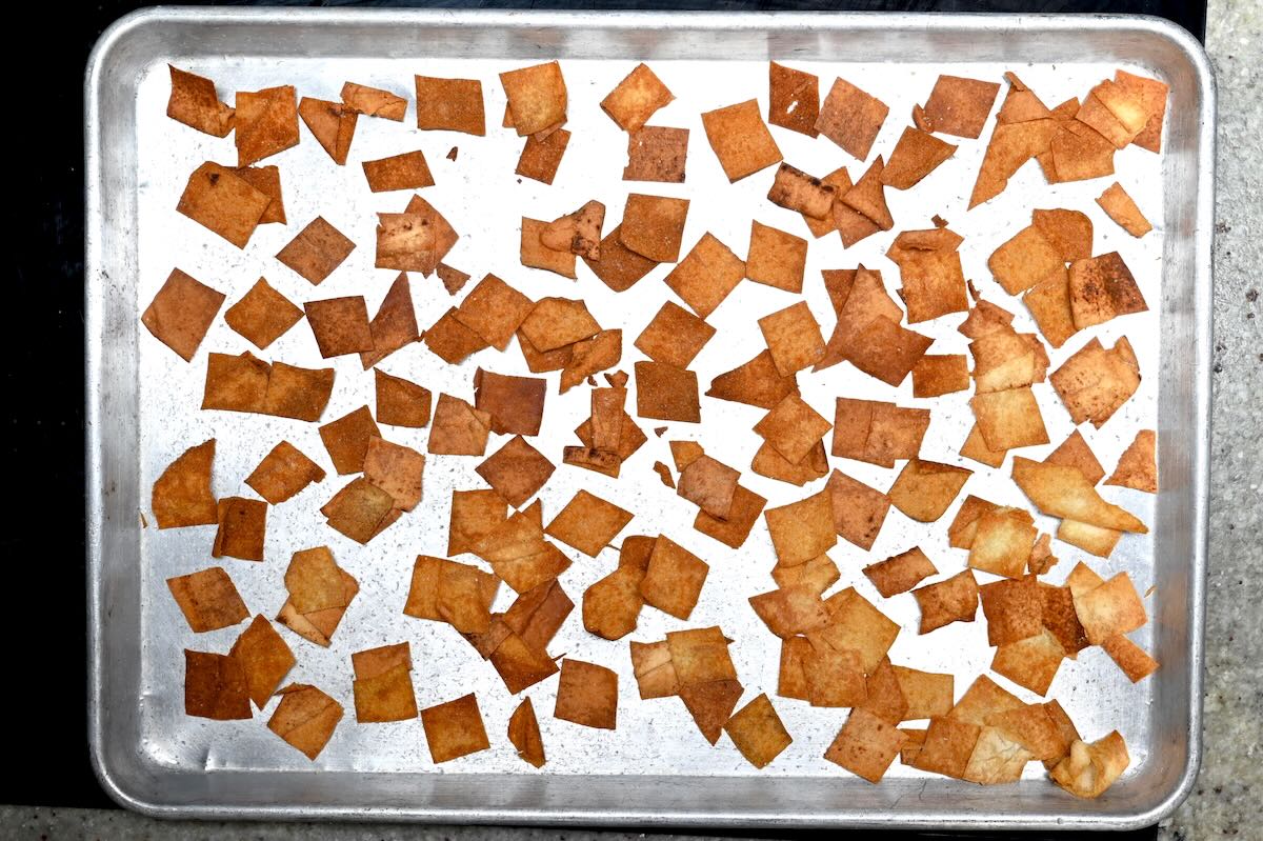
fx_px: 1227
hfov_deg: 54.5
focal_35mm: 35
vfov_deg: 37.8
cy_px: 420
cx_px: 632
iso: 200
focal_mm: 35
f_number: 7.1
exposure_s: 1/25
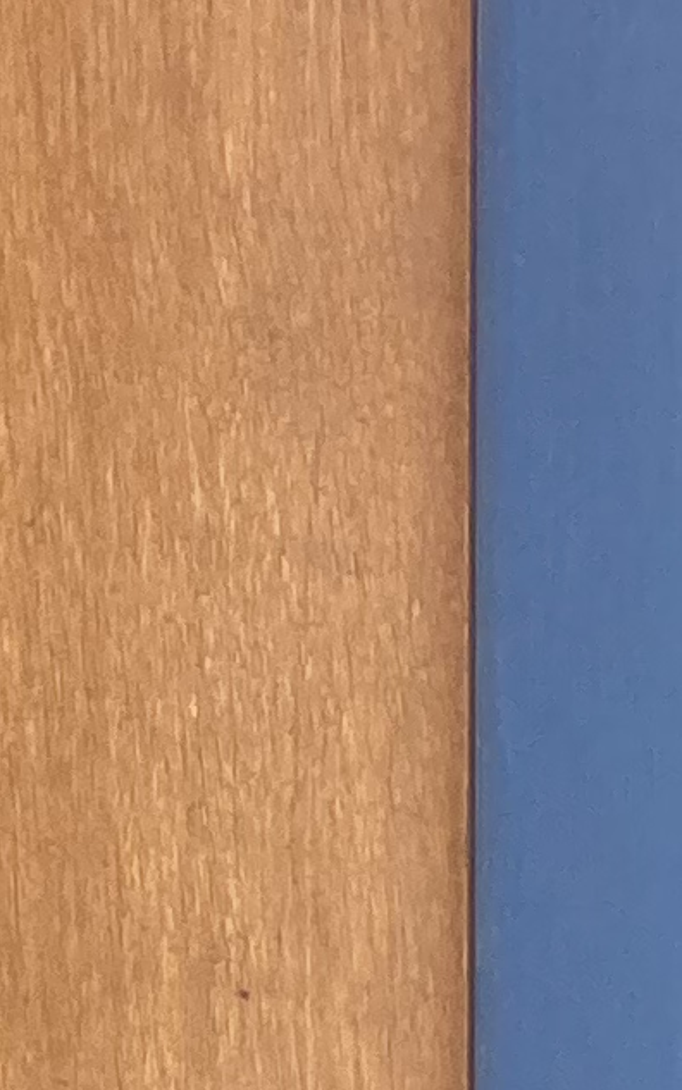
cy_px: 1946
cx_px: 698
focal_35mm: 189
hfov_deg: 6.9
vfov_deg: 10.4
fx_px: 5617
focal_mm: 3.99
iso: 80
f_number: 1.8
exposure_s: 1/121
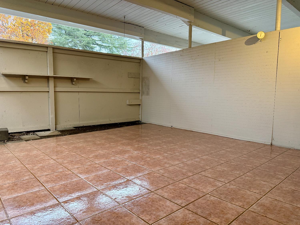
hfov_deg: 71.6
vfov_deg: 56.8
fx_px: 208
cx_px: 150
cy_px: 112
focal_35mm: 24
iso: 400
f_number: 1.78
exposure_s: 1/120
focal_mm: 6.76
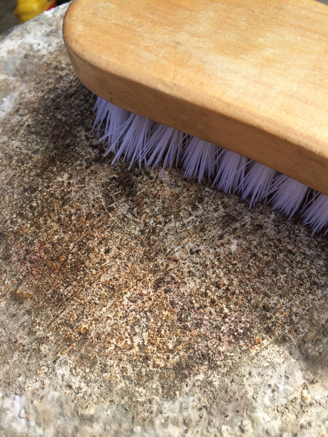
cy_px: 218
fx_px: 379
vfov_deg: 60.0
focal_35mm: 30
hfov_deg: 46.8
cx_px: 164
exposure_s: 1/760
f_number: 2.2
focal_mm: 4.12
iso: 32
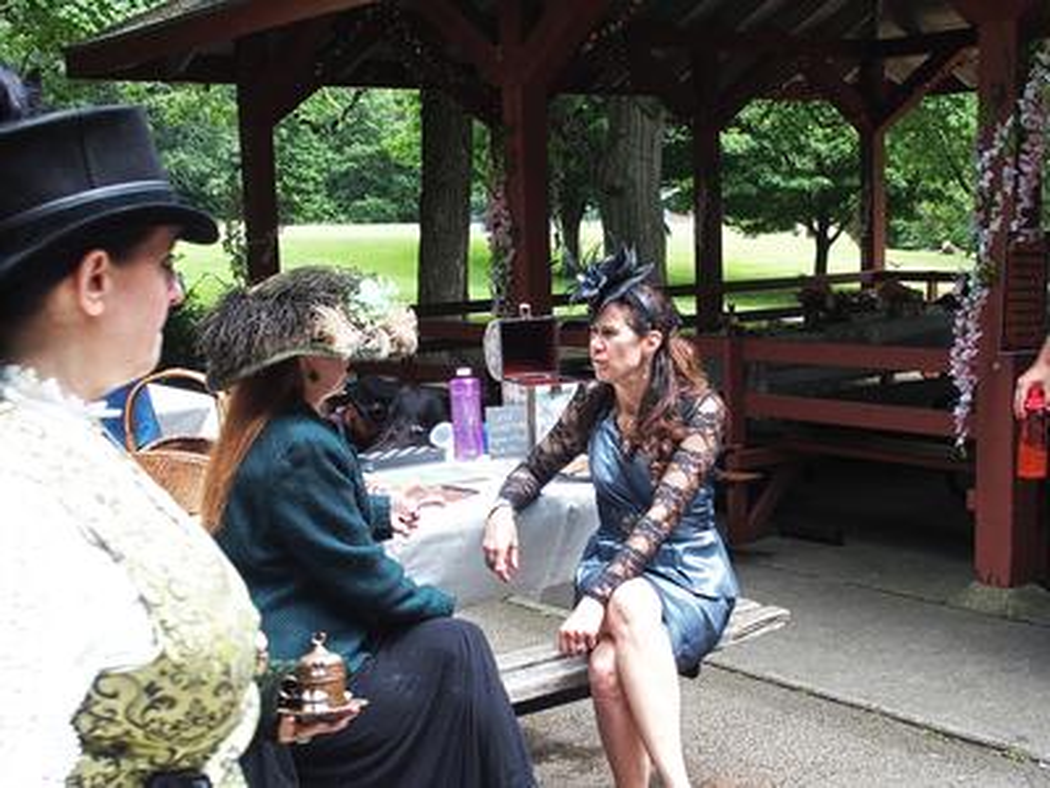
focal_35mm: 46
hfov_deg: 41.2
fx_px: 1395
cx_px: 525
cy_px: 394
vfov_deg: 31.5
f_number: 3.5
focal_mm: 9.8
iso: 100
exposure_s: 1/250
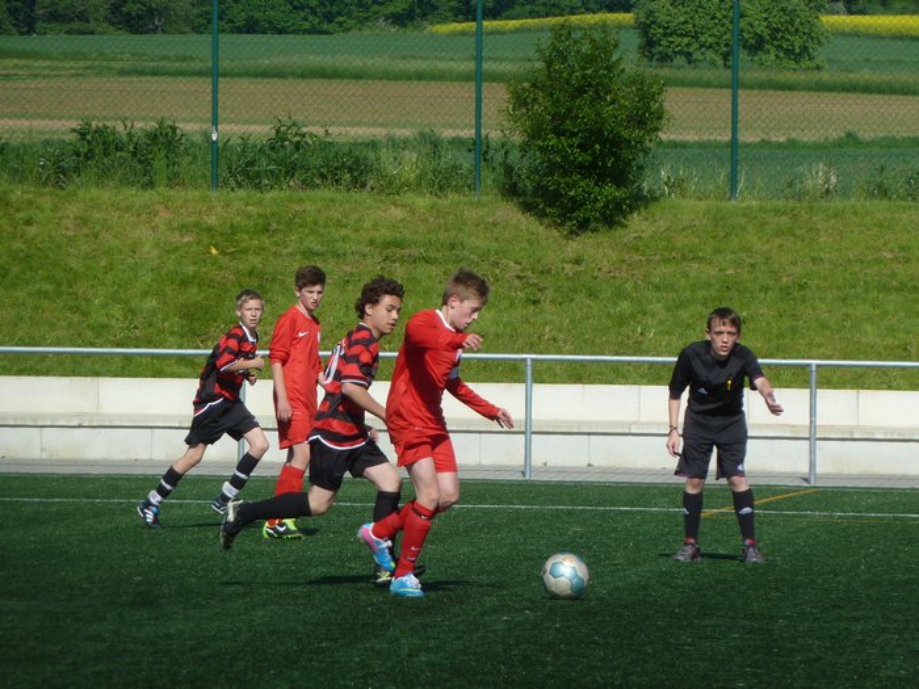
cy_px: 344
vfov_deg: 5.0
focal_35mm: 300
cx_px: 460
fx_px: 7965
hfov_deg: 6.6
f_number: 4.9
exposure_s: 1/500
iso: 80
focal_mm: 49.2
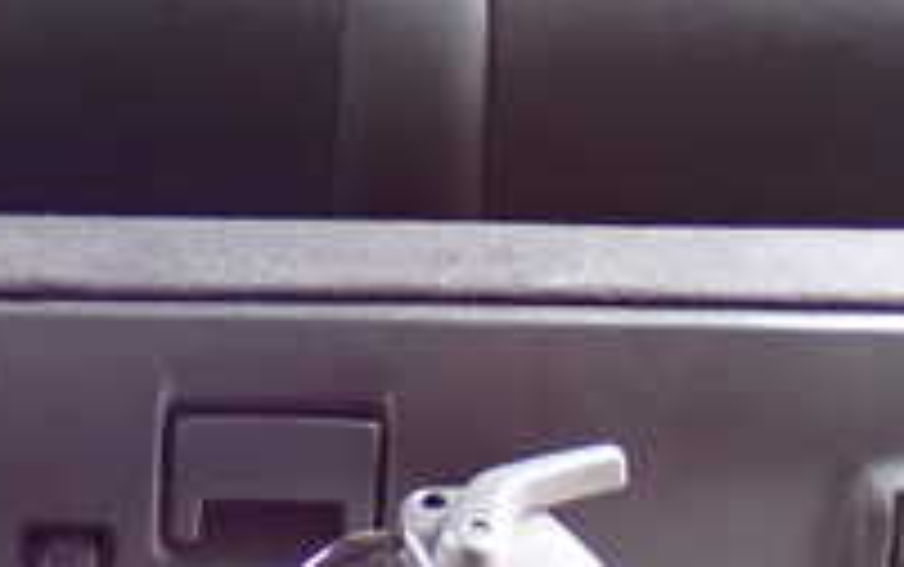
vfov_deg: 8.3
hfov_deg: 13.1
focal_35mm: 158
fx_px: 3896
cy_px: 432
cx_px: 63
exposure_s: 1/40
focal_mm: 9.01
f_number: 3.2
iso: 800
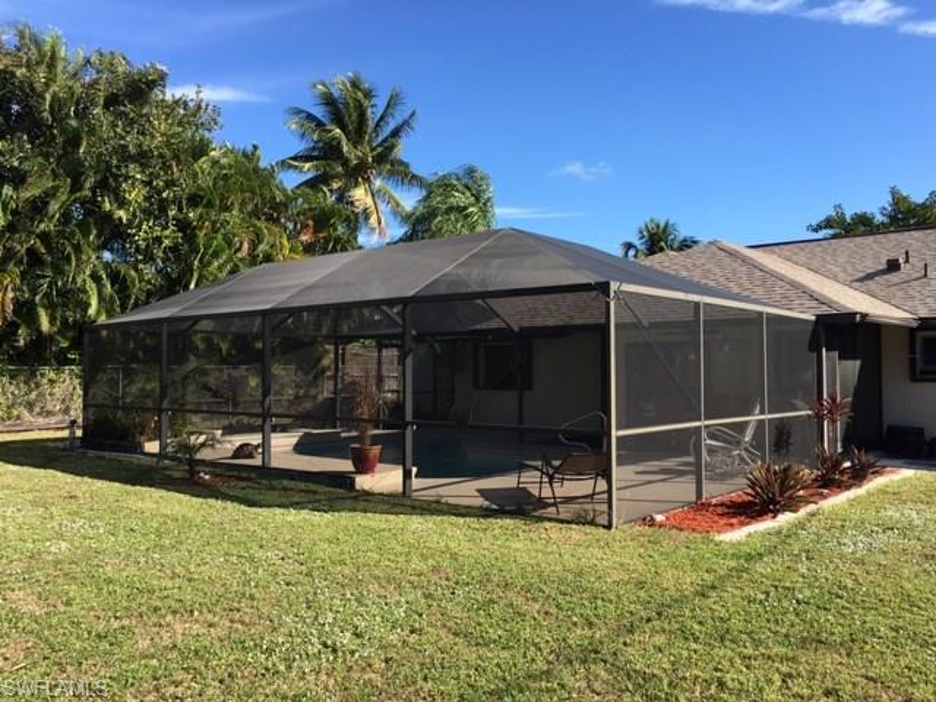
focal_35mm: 29
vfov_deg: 48.2
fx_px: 784
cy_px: 351
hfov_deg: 61.7
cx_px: 468
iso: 25
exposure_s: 1/999
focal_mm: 4.15
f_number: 2.2
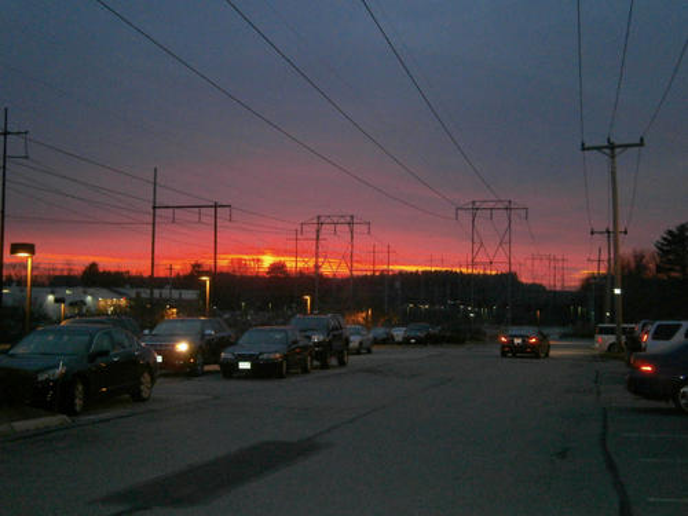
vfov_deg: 30.9
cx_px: 344
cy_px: 258
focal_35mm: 47
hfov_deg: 40.4
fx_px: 934
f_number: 3.4
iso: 400
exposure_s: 1/40
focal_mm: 8.3
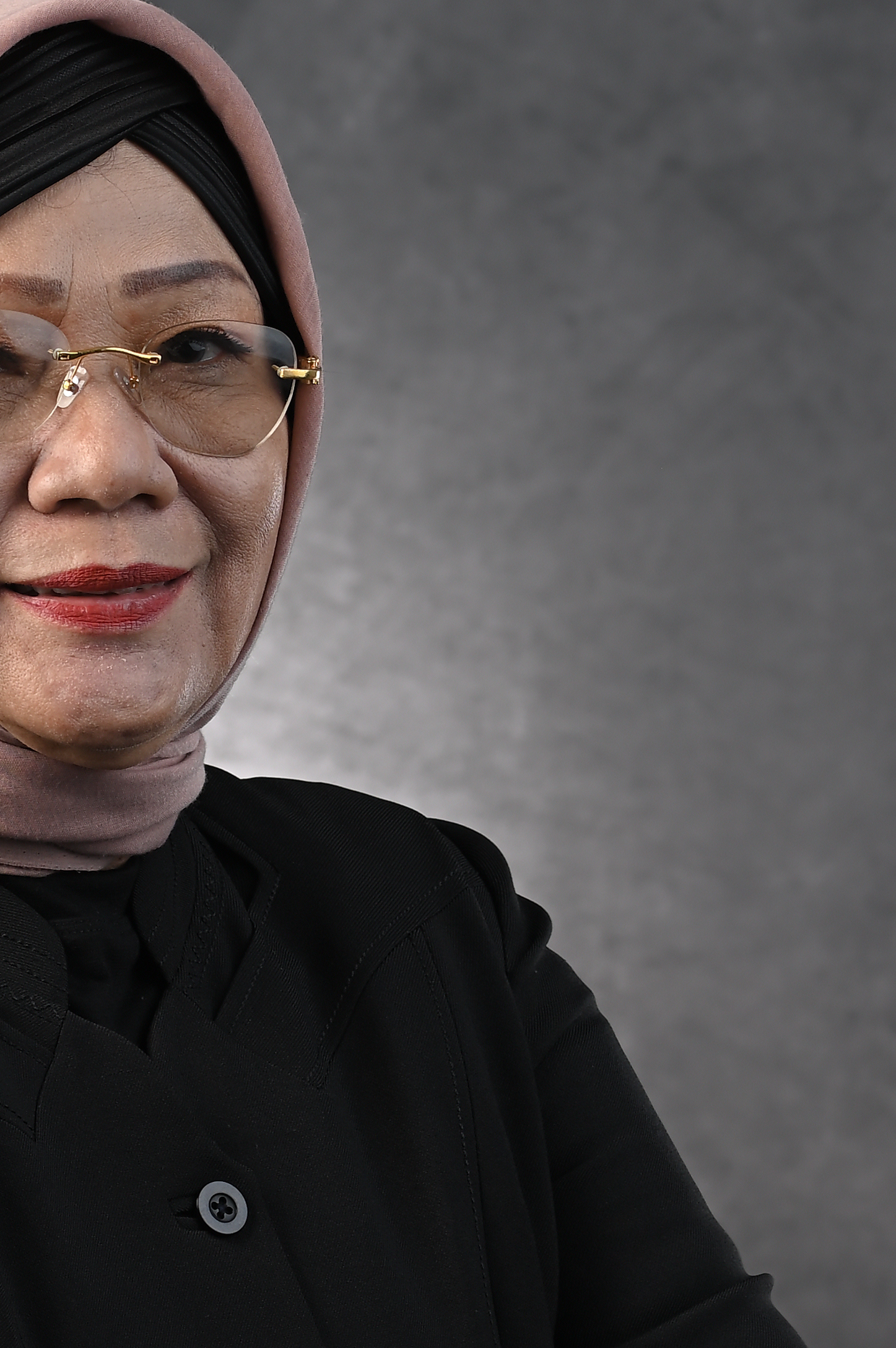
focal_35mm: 292
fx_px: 10916
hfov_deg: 4.7
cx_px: 104
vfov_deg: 7.1
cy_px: 967
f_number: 7.1
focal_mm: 105
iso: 160
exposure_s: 1/100
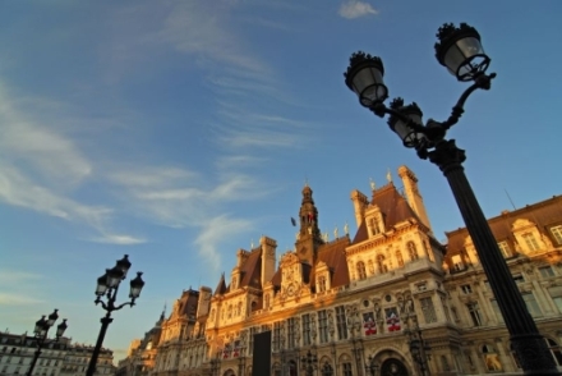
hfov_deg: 90.0
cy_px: 188
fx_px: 281
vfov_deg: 67.5
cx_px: 281
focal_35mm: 18
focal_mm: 12
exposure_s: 1/125
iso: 100
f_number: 5.6
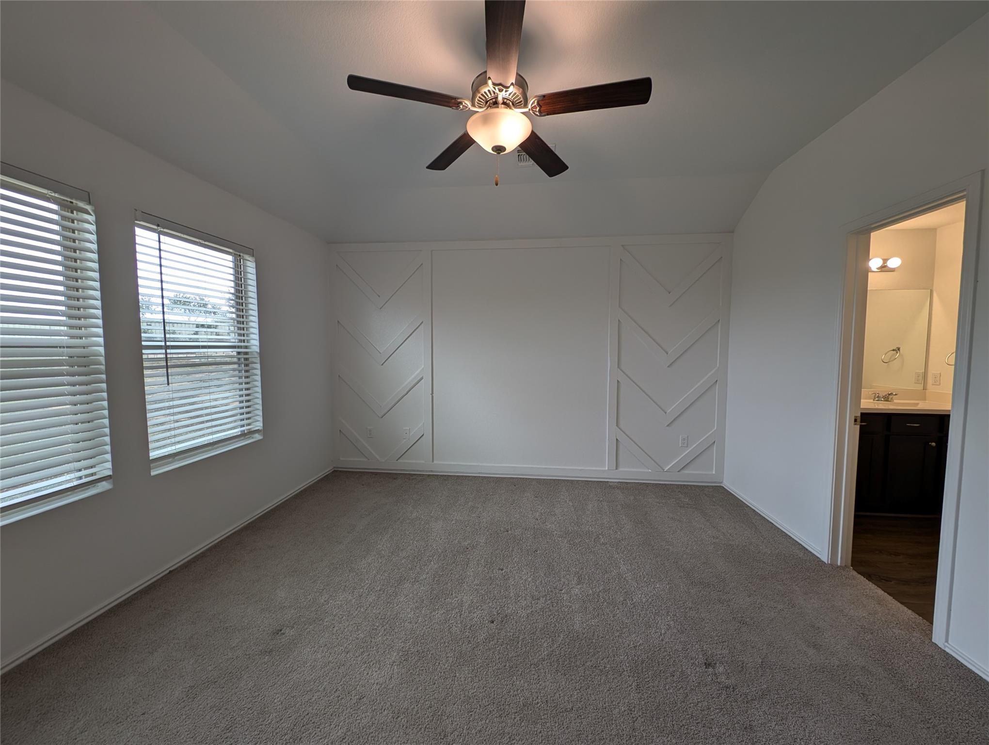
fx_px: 343
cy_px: 372
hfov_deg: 110.5
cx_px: 494
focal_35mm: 12
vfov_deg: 94.6
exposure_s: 1/140
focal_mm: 2.23
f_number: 1.95
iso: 59
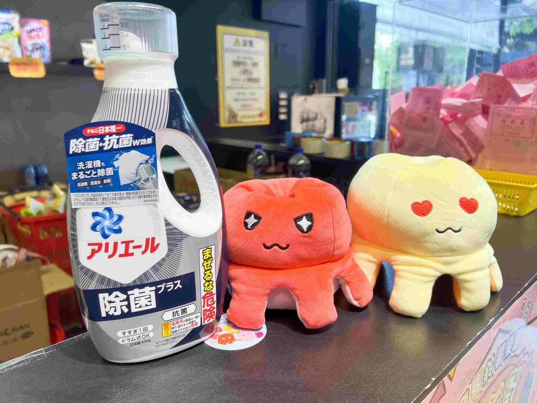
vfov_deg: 53.1
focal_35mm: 26
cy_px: 202
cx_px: 268
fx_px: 403
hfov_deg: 67.3
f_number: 1.5
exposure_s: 1/120
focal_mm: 5.7
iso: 64
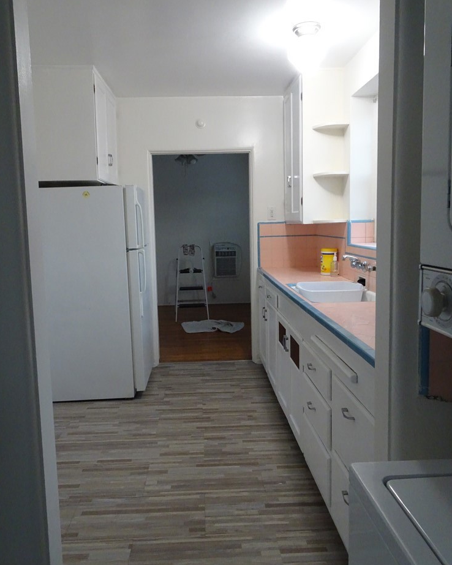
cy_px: 272
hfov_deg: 54.9
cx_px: 217
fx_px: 435
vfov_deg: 66.0
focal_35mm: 26
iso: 640
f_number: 3.5
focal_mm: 4.1
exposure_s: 1/30
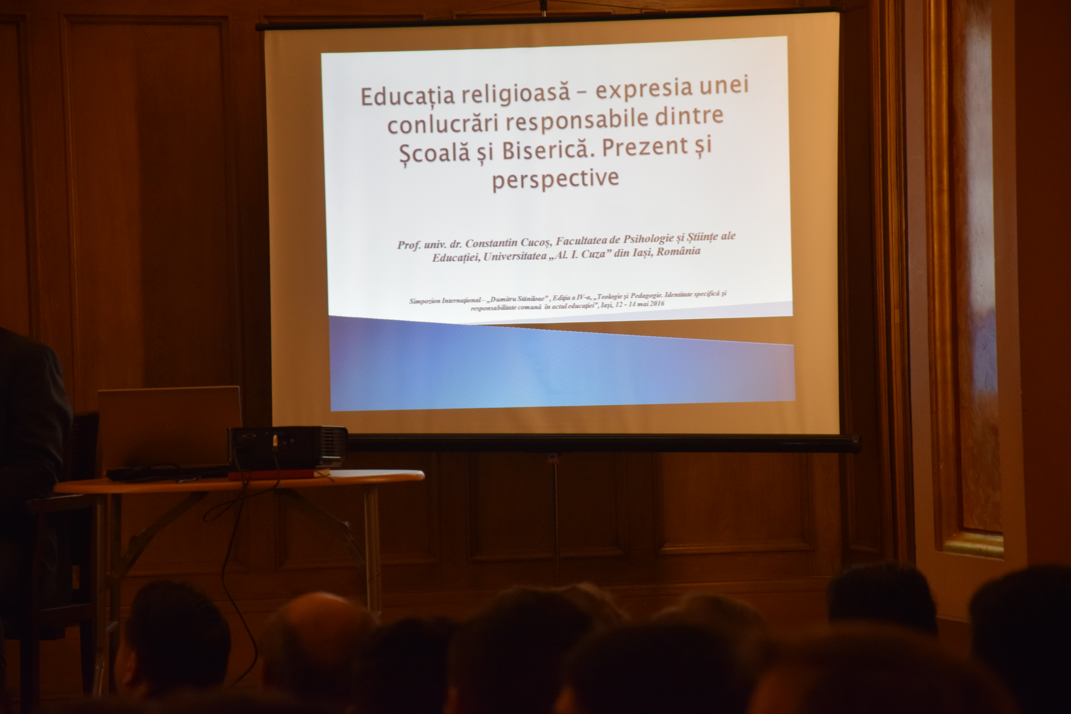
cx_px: 536
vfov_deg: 8.7
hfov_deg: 13.0
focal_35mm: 158
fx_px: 4685
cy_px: 357
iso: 1000
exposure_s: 1/60
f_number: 5.6
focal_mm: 105
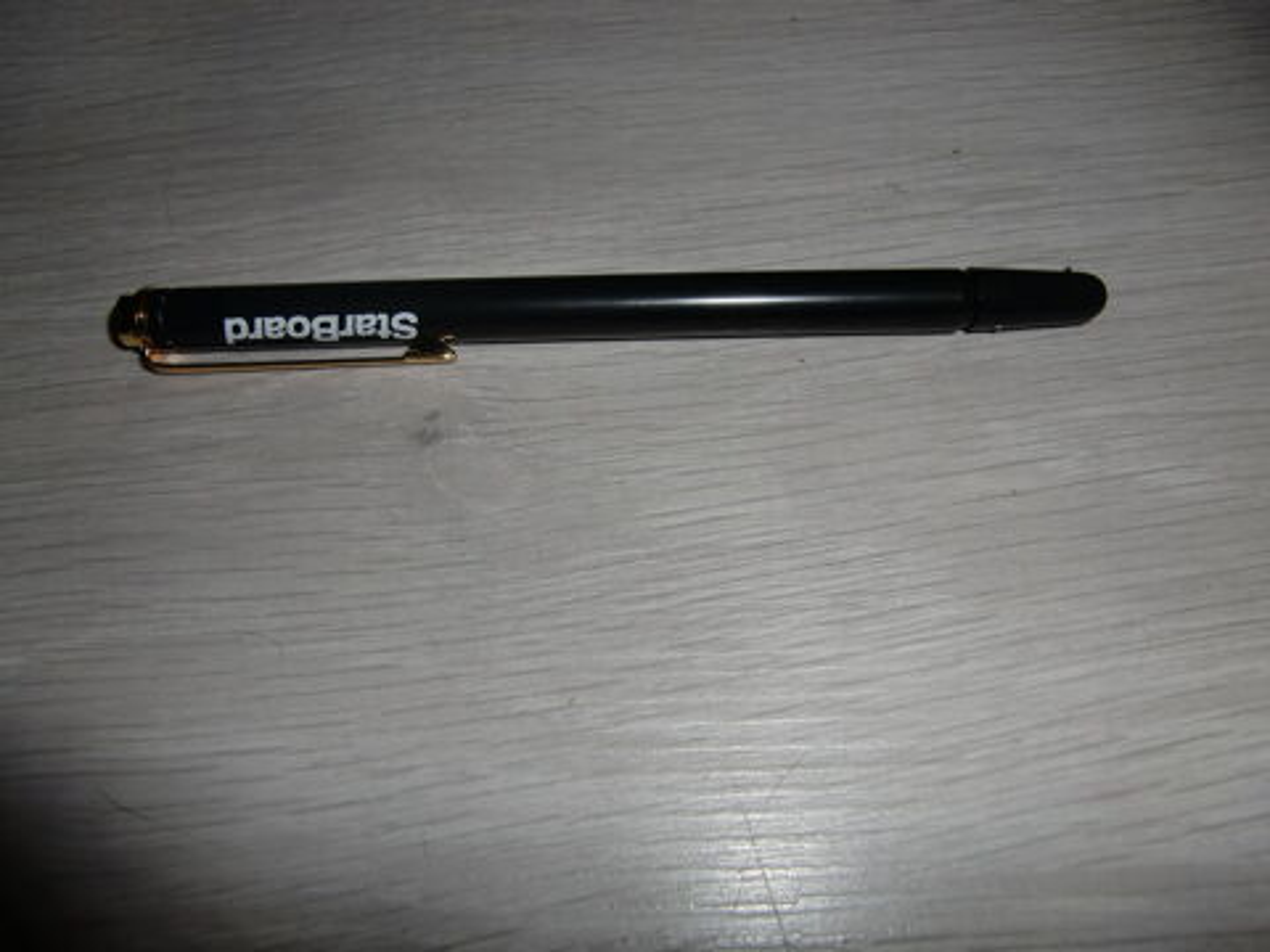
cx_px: 635
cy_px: 476
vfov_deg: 49.7
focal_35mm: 28
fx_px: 1027
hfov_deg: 63.4
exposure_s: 1/60
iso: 64
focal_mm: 4.9
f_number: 7
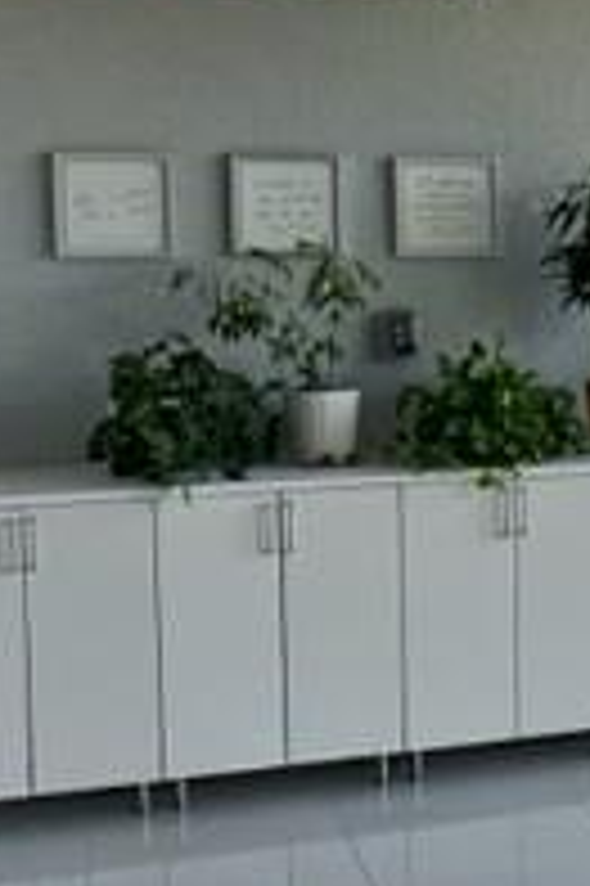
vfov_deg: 25.0
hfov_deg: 14.1
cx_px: 1189
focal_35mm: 81
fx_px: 1995
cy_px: 369
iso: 80
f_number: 1.78
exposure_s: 1/615
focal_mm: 6.86
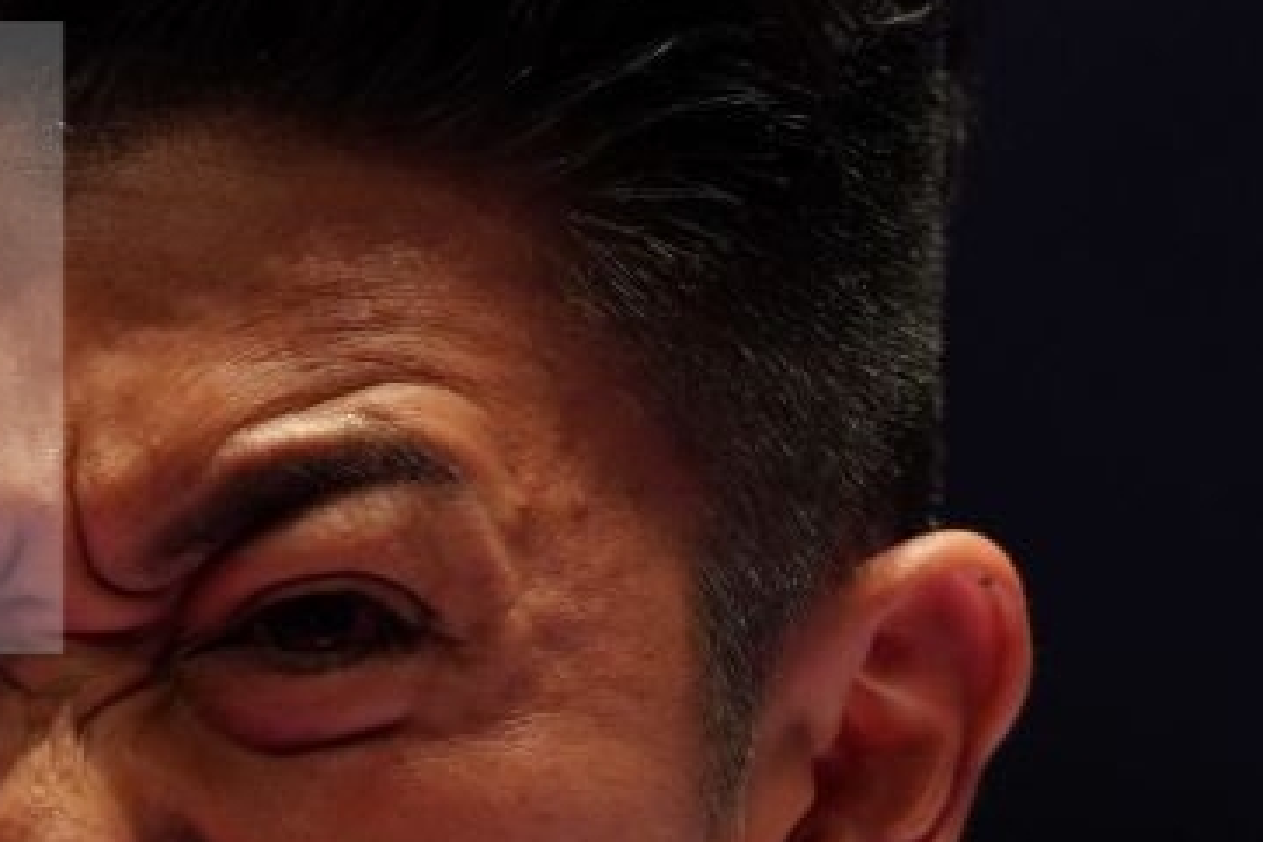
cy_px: 1569
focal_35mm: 1982
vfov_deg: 0.7
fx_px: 69530
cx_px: -261
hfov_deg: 1.0
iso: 800
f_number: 2.8
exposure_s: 1/500
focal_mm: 400
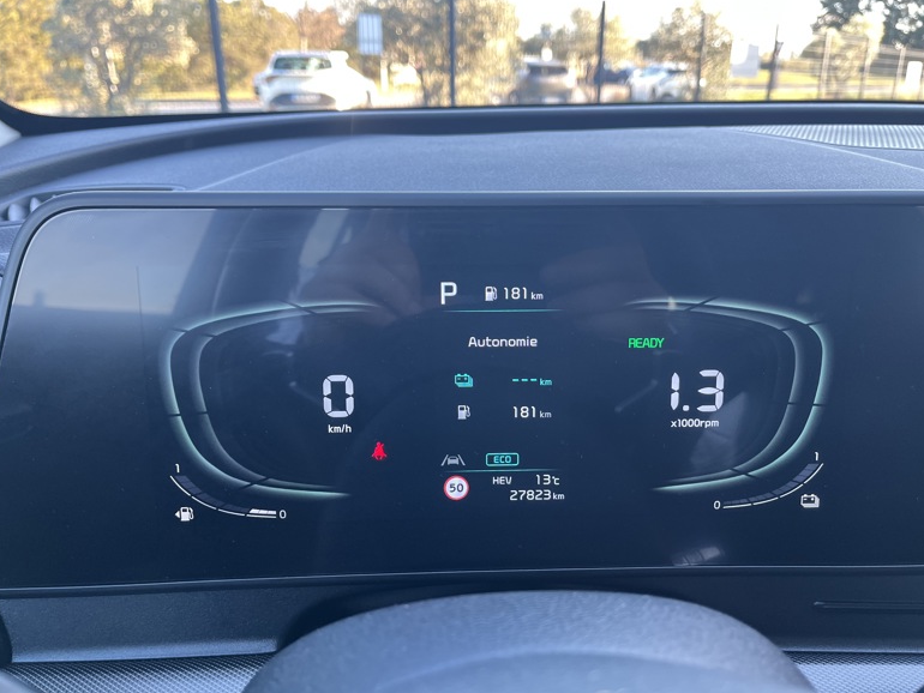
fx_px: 721
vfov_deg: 51.4
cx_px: 470
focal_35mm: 27
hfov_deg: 65.3
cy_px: 352
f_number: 1.6
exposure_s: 1/121
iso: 125
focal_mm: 5.1
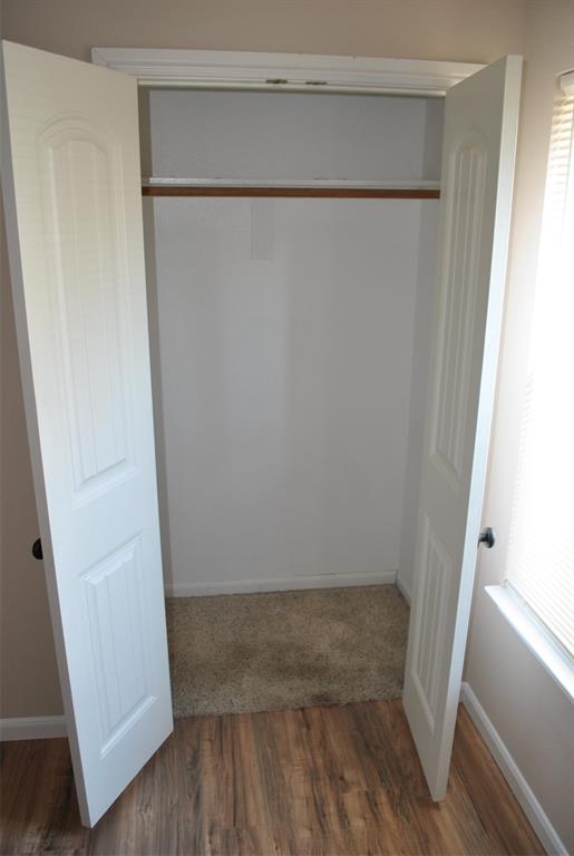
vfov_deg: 67.3
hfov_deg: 48.1
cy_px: 428
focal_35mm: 27
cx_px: 287
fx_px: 643
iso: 200
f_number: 3.5
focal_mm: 18
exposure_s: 1/15
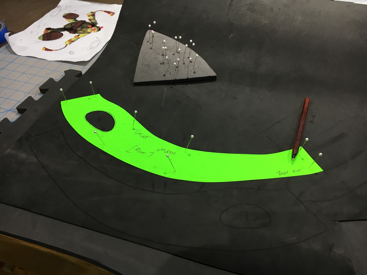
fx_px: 307
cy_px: 138
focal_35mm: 29
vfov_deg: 48.2
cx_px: 184
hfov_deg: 61.7
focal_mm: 4.15
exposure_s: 1/30
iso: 25
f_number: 2.2
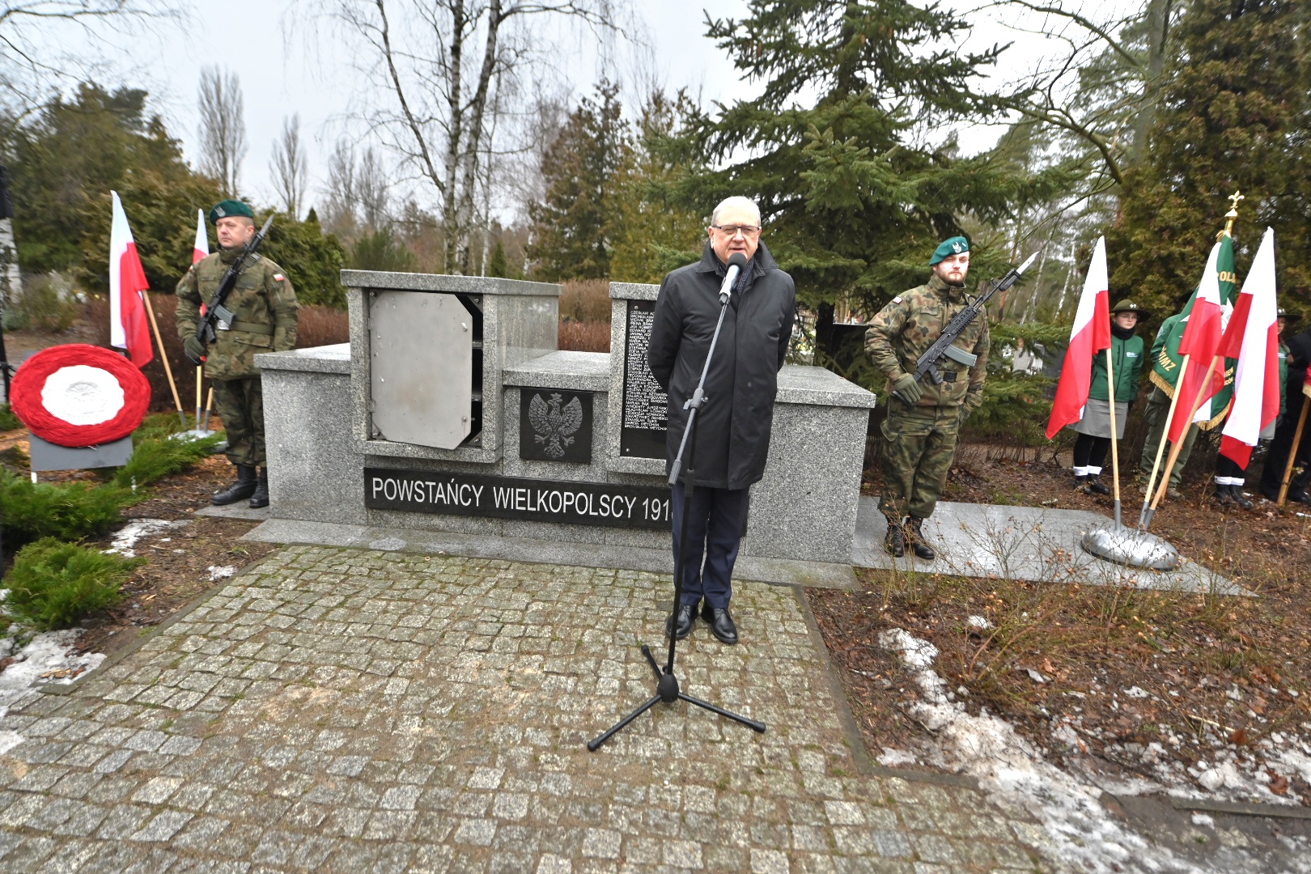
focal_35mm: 18
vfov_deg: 67.4
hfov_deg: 90.0
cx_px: 656
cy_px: 437
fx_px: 655
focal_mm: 18
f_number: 2.8
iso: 220
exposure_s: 1/400
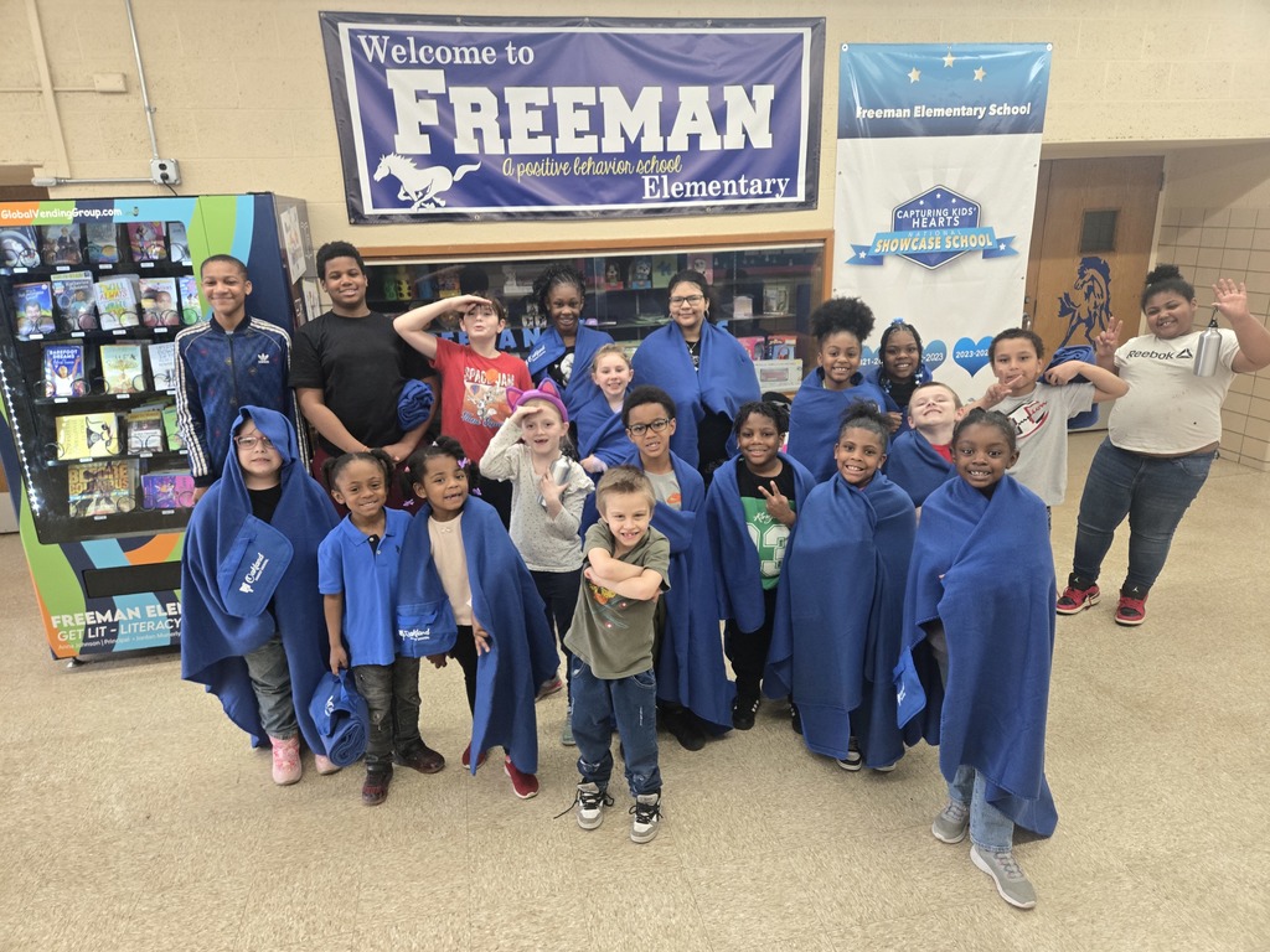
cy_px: 476
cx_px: 635
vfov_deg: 58.9
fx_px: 844
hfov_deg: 73.9
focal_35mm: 23
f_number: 1.8
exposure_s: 1/120
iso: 640
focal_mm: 5.4
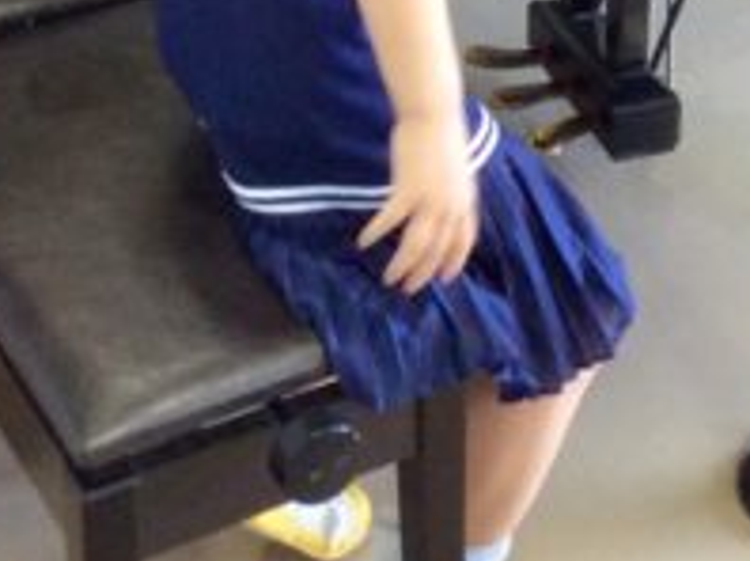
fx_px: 2445
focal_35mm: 113
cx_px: 364
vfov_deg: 12.2
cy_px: -370
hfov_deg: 17.4
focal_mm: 3.3
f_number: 2.4
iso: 100
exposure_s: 1/24
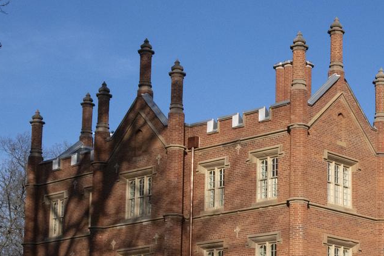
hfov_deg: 22.1
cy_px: 222
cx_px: 341
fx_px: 959
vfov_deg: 15.0
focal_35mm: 90
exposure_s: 1/3200
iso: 6400
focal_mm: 38
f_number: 20
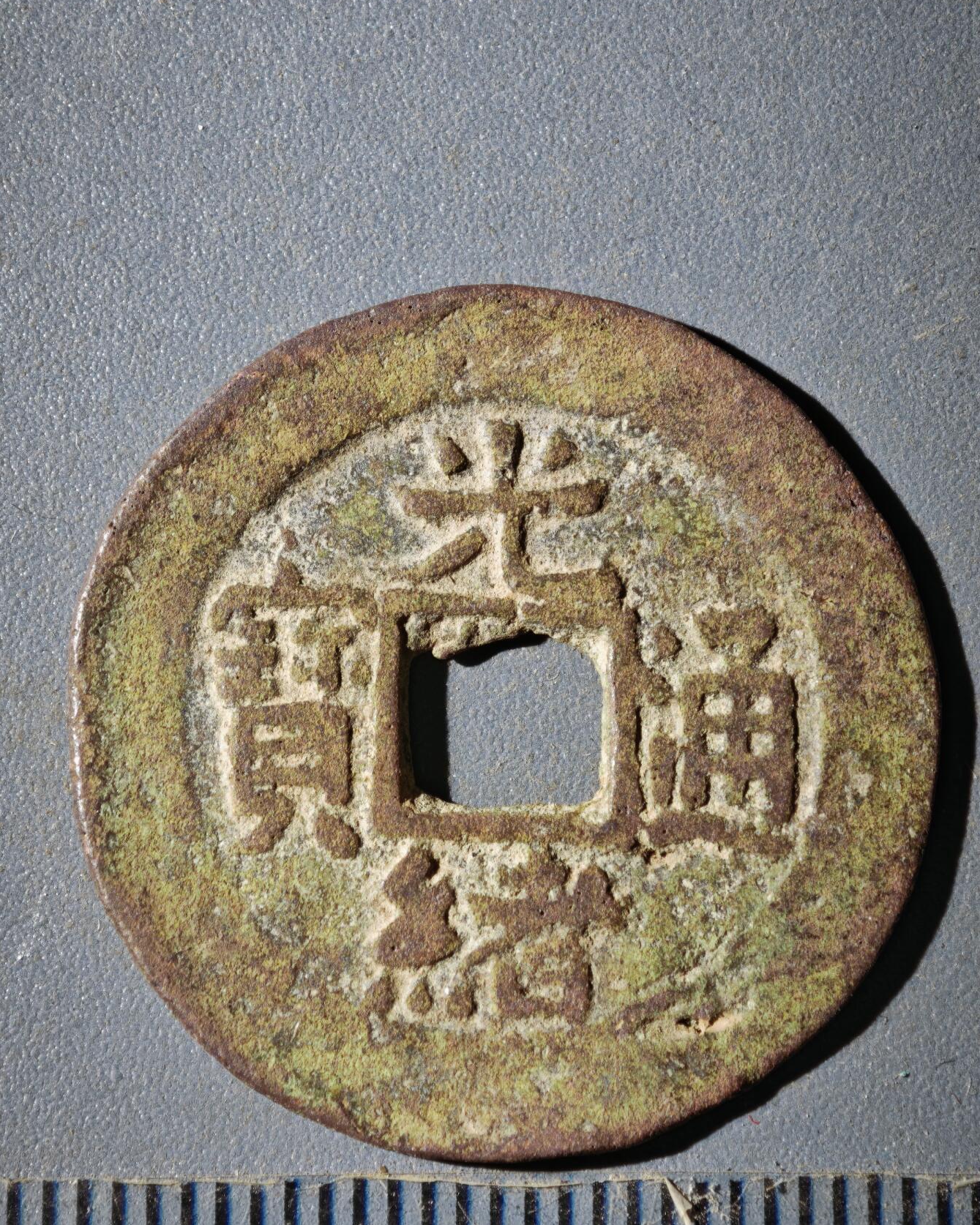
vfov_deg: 18.1
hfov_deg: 14.5
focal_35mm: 106
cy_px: 638
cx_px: 493
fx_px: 3843
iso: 125
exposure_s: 1/100
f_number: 2
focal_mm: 9
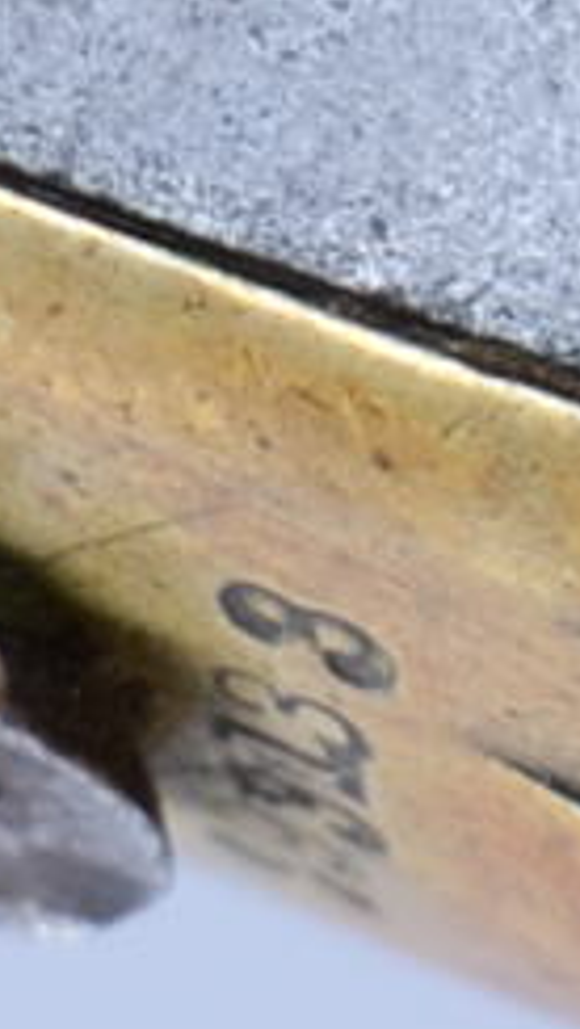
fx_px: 45319
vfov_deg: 1.3
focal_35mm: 1659
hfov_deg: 0.7
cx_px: 214
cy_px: 487
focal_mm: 105
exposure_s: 1/100
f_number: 9
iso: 100
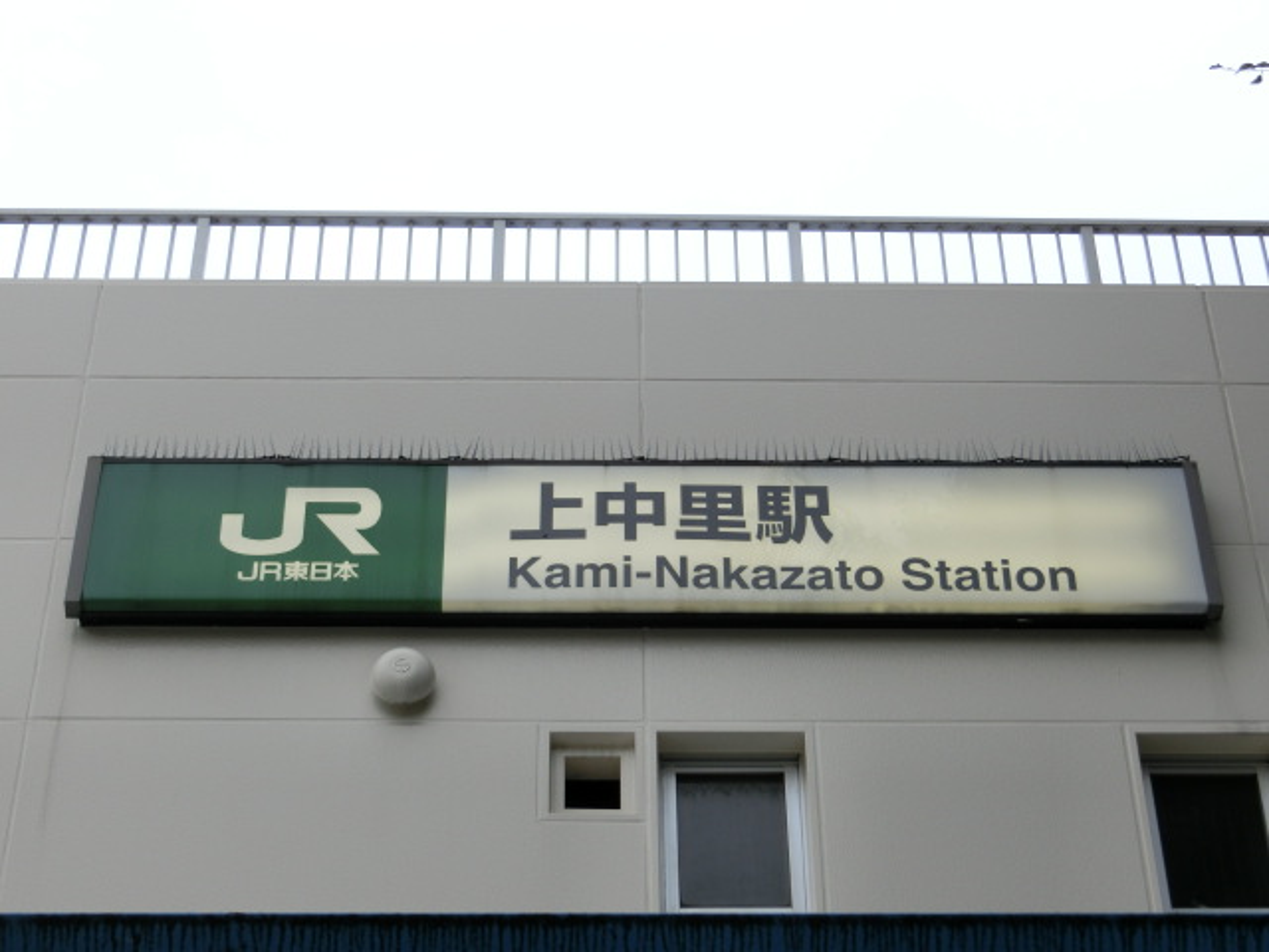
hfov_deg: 27.8
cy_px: 476
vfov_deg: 21.0
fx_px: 2566
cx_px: 634
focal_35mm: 70
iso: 100
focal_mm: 12.4
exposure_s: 1/125
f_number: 5.2
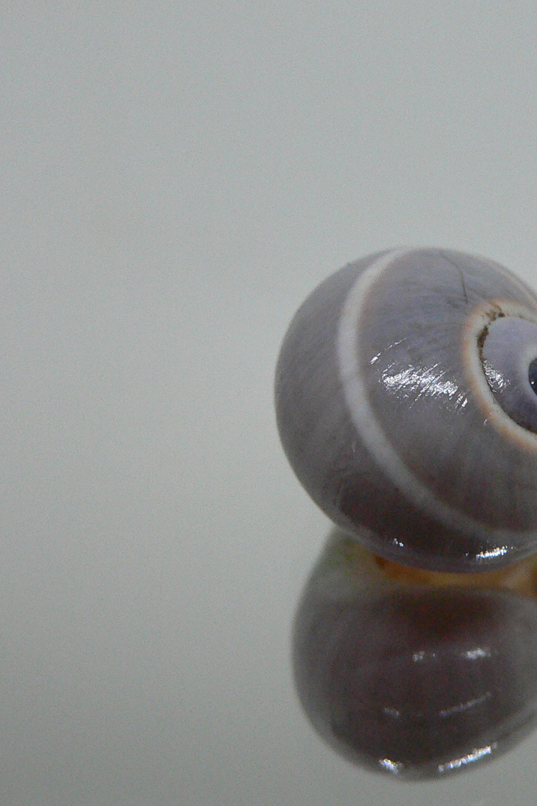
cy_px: 404
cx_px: 424
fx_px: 1097
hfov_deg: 27.0
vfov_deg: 40.4
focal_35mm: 49
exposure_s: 1/60
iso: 200
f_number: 2.8
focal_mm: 4.6
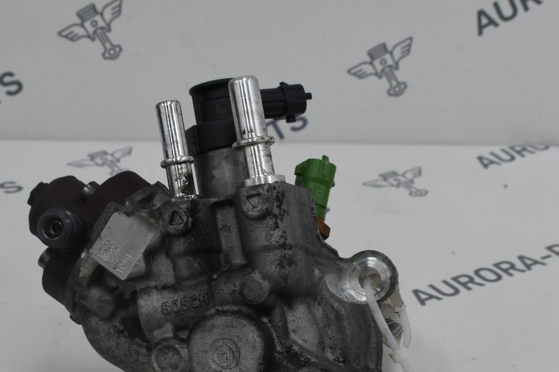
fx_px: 1272
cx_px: 248
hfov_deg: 24.8
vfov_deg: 16.6
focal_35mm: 82
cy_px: 286
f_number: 9
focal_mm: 29
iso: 320
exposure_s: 1/50
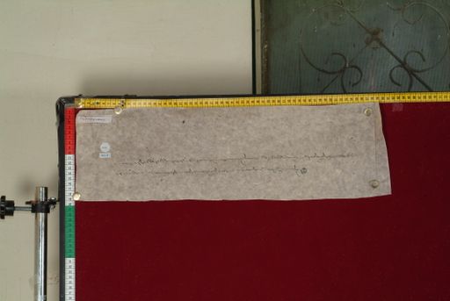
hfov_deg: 23.0
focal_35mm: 88
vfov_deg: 15.5
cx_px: 225
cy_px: 150
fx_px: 1108
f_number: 13
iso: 160
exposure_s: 1/20
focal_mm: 59
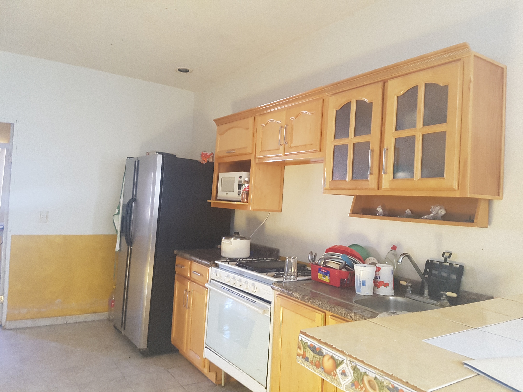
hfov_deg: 67.3
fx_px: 393
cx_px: 262
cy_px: 196
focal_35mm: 26
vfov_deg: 53.1
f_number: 1.7
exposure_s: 1/16
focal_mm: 4.2
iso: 200
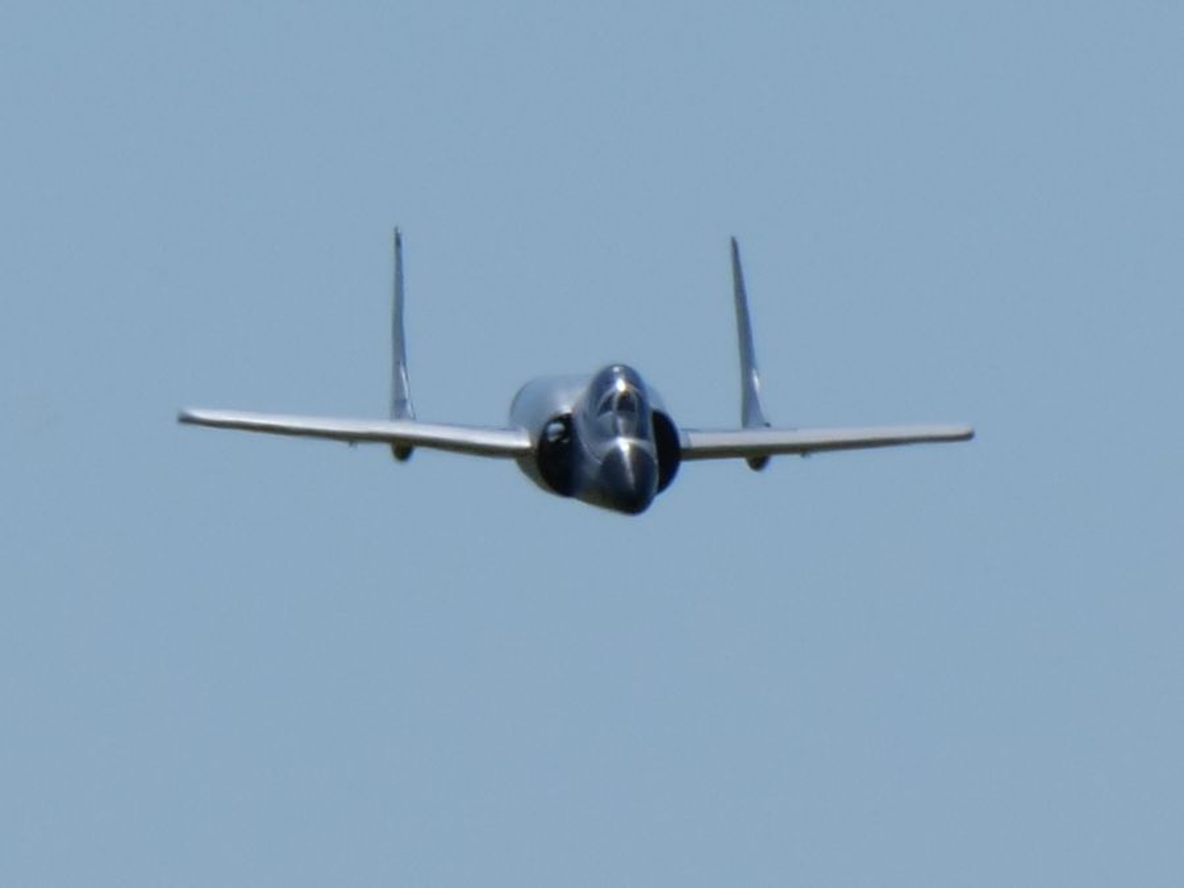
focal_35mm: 800
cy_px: 444
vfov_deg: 1.9
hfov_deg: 2.5
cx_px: 592
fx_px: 27363
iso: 200
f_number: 7.1
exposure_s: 1/1300
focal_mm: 400
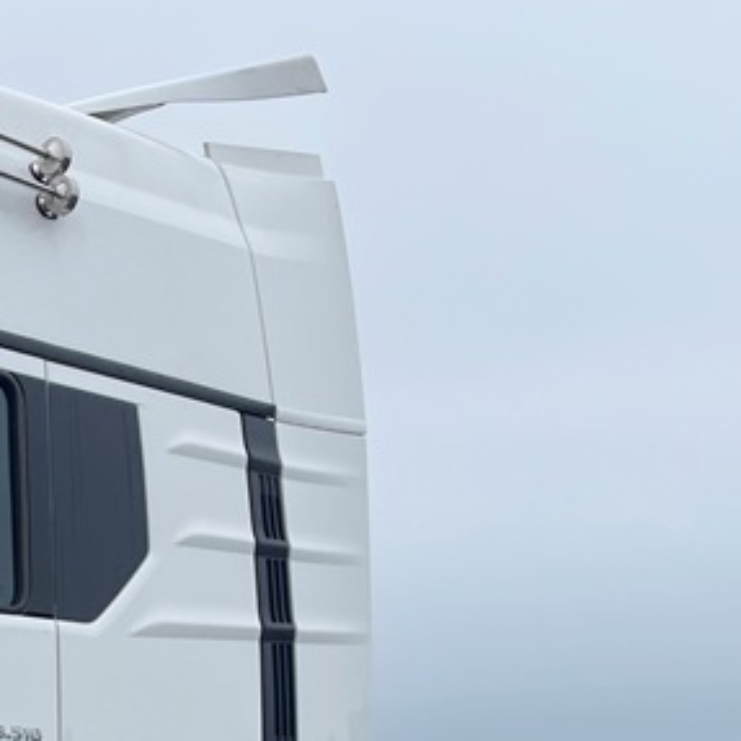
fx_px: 1986
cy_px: 847
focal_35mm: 82
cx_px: 8
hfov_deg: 20.5
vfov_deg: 20.0
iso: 32
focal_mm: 4.2
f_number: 1.6
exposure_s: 1/1135
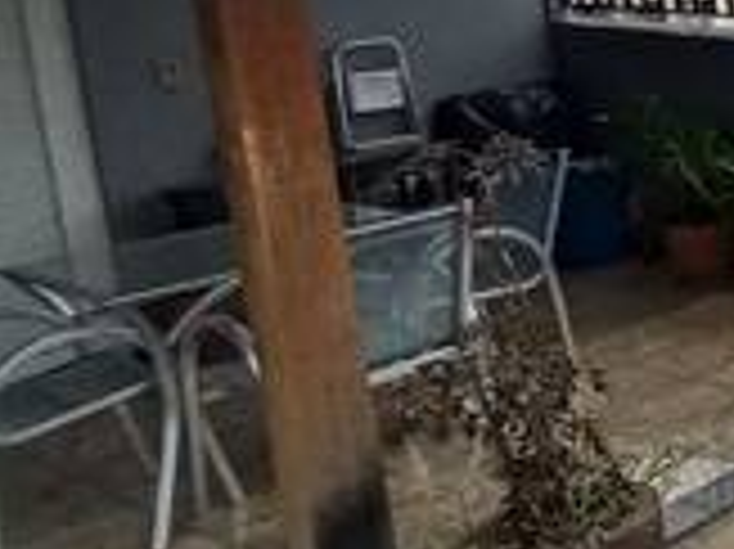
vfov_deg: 29.1
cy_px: 63
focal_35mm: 48
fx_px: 1017
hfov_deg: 21.9
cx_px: 1346
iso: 40
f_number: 2.2
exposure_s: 1/1147
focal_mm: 1.42
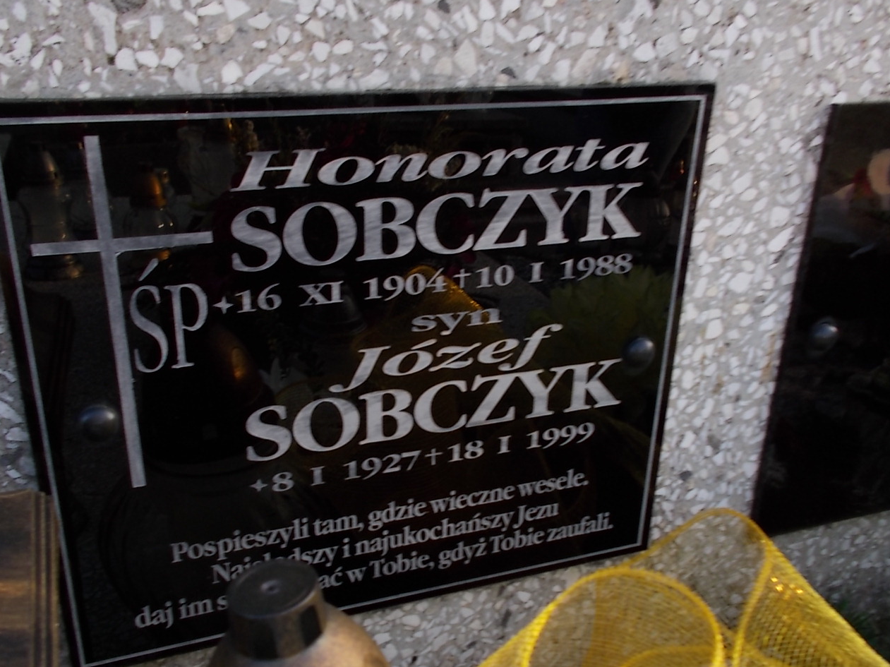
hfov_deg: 55.3
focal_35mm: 33
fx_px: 848
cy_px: 354
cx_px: 413
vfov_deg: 42.9
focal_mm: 4.6
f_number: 3.2
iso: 80
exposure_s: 1/80
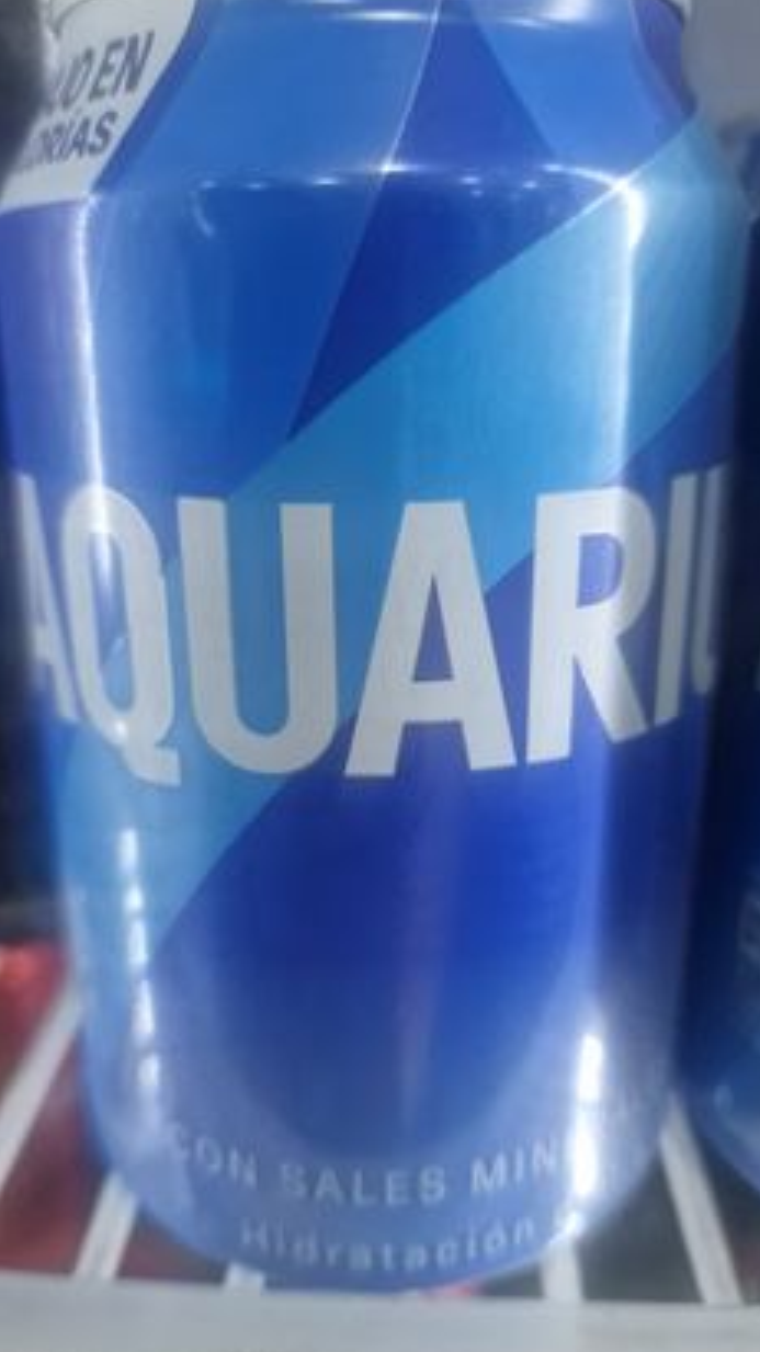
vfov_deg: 71.9
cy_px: 683
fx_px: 932
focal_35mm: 26
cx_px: 365
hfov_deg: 44.4
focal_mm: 6.4
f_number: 1.8
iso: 320
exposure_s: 1/120
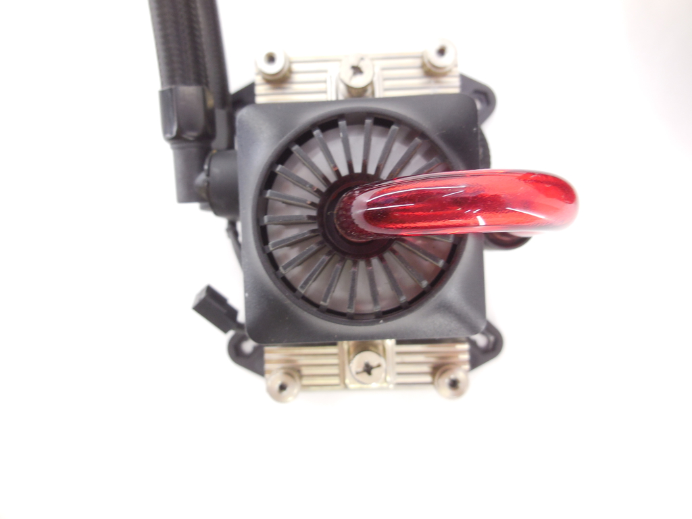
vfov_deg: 54.9
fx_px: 500
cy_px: 260
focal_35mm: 25
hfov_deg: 69.4
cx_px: 346
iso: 160
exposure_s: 1/30
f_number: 3.1
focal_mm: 4.5
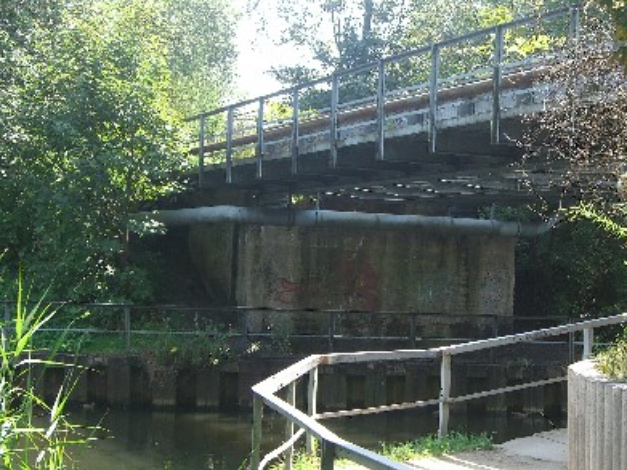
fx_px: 1539
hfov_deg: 22.9
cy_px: 264
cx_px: 413
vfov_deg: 17.4
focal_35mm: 85
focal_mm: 11.8
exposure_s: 1/125
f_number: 3.6
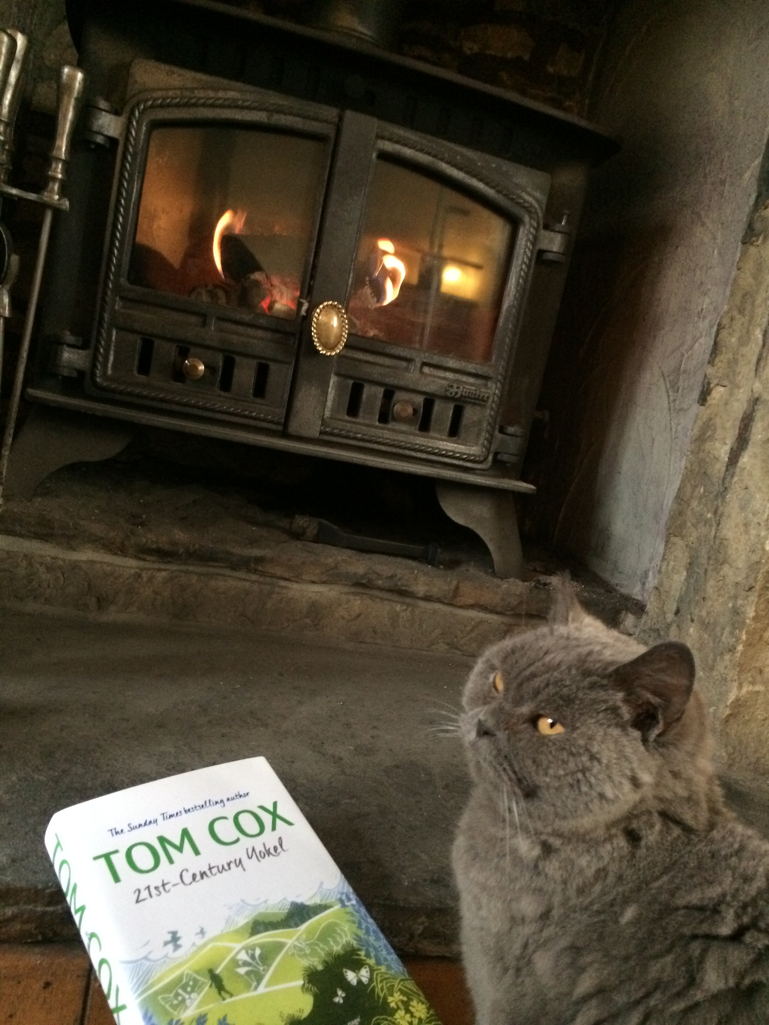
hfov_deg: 48.2
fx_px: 859
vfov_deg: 61.7
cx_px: 384
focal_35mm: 29
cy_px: 512
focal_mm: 4.15
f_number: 2.2
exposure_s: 1/17
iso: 400
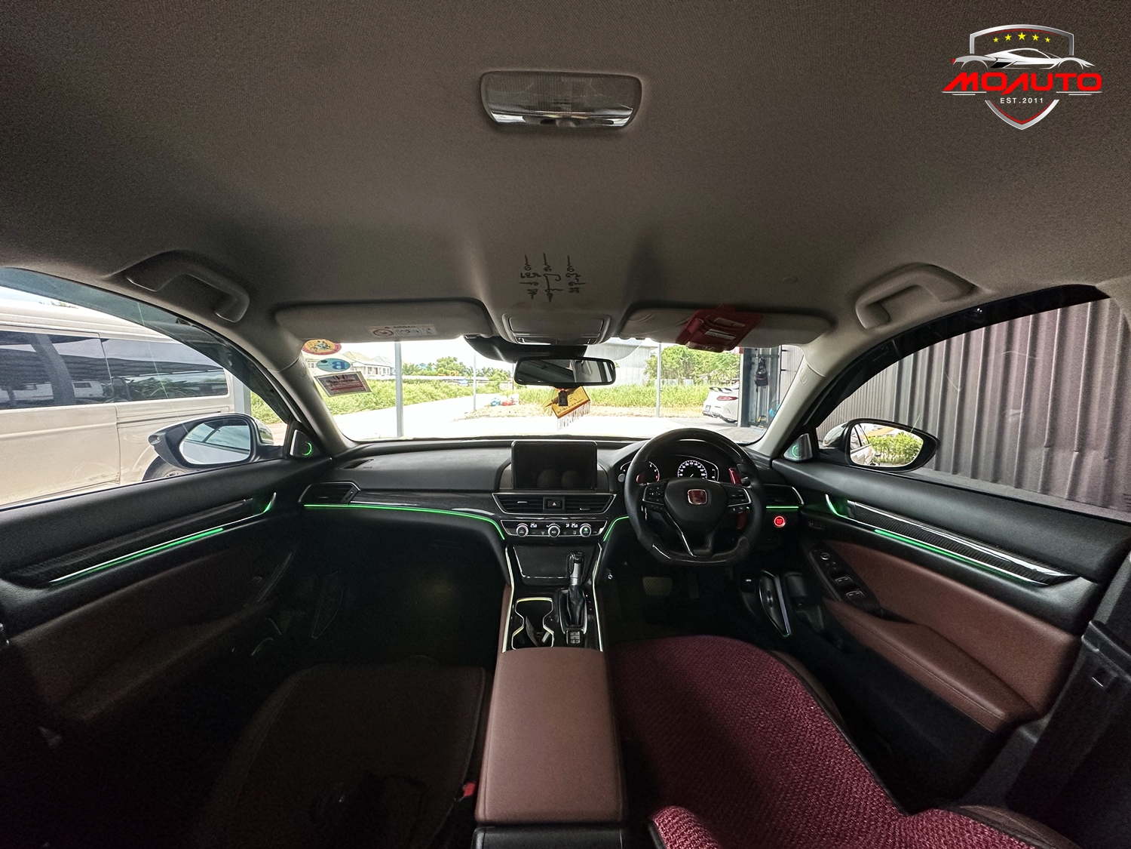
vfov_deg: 85.7
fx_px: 457
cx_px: 566
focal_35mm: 14
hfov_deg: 102.1
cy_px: 424
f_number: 2.2
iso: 250
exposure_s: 1/99
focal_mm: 2.22
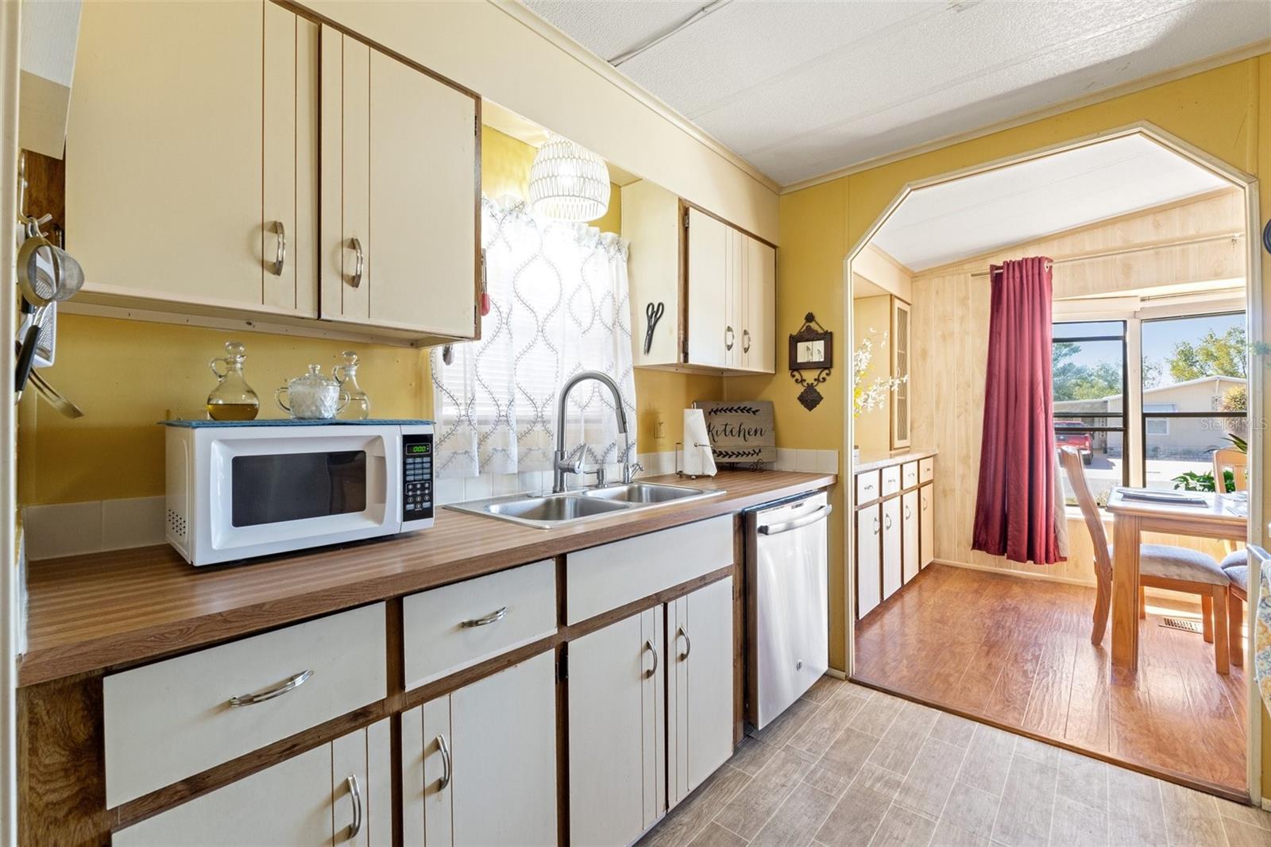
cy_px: 424
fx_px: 529
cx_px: 636
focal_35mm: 15
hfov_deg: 100.4
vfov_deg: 77.3
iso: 400
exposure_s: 1/8
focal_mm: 10
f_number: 7.1
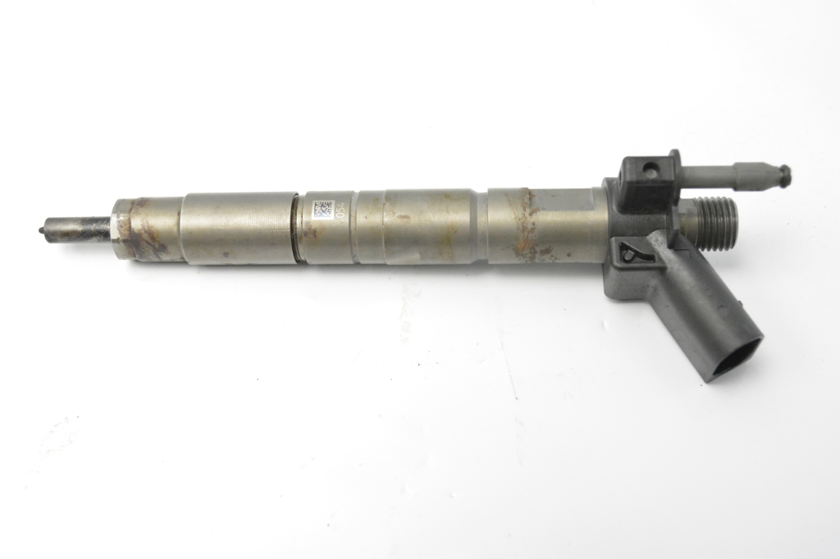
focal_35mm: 45
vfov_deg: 29.8
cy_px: 280
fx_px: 1050
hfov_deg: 43.6
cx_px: 420
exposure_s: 1/640
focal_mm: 30
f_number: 5.6
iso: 6400
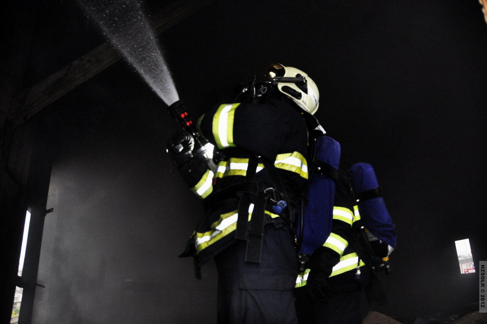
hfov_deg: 67.4
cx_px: 244
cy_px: 162
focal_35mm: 27
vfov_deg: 47.8
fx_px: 365
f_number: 3.5
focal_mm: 18
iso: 800
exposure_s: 1/60
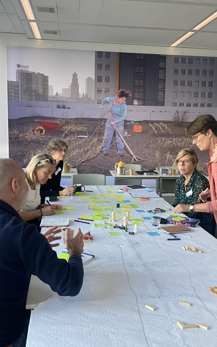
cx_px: 116
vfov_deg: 52.7
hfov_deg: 34.4
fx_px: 350
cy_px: 172
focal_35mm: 37
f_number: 1.8
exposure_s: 1/83
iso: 125
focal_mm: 4.25
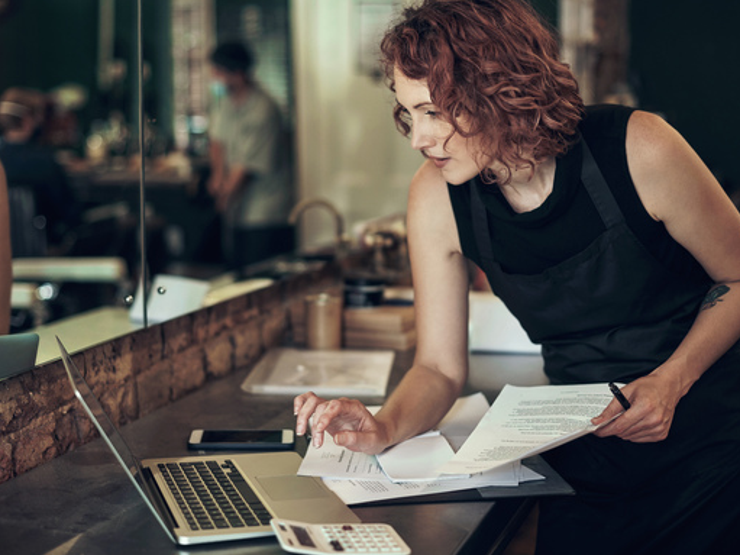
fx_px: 1175
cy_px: 277
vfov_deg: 26.5
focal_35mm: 55
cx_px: 349
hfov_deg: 34.9
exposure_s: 1/640
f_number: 2.2
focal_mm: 50
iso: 800
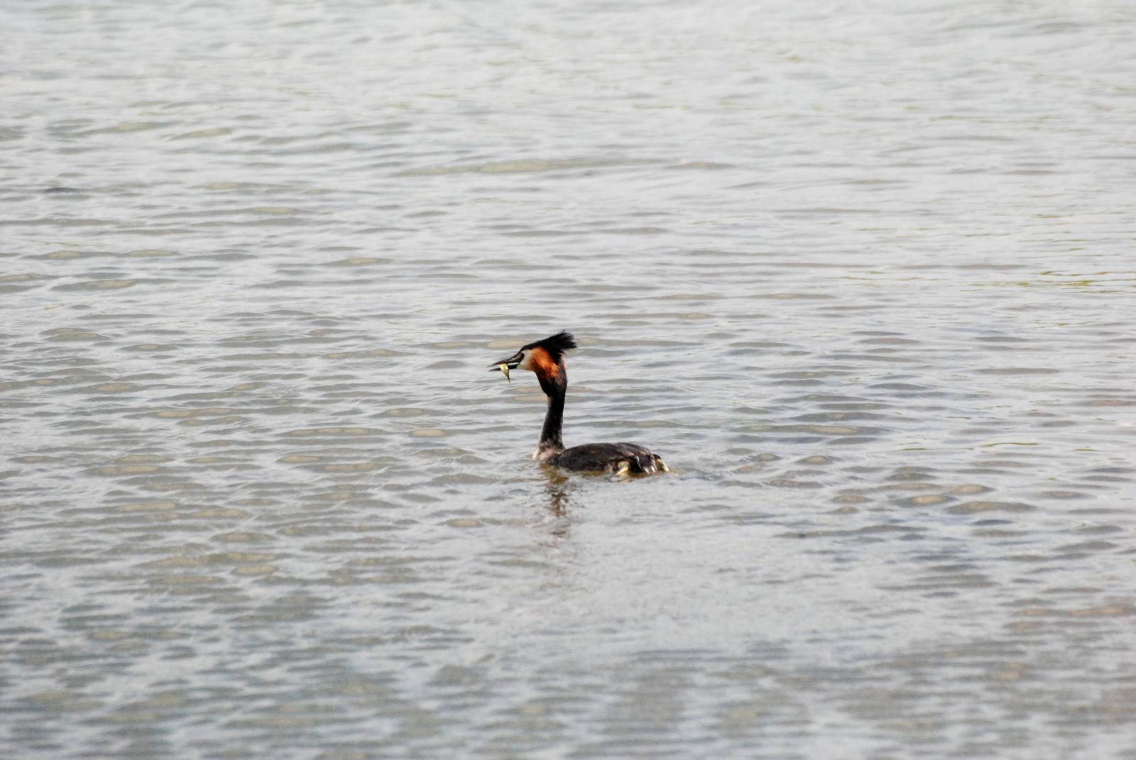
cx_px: 568
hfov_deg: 4.6
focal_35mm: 450
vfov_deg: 3.1
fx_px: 14217
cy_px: 380
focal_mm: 300
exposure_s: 1/4000
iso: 1600
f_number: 8
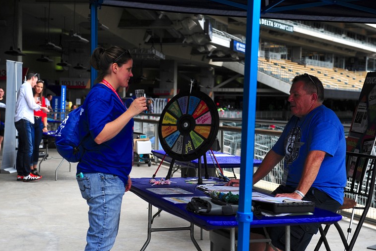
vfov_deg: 21.6
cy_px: 133
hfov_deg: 31.9
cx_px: 185
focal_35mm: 63
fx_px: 658
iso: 320
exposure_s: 1/500
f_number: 4
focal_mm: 48
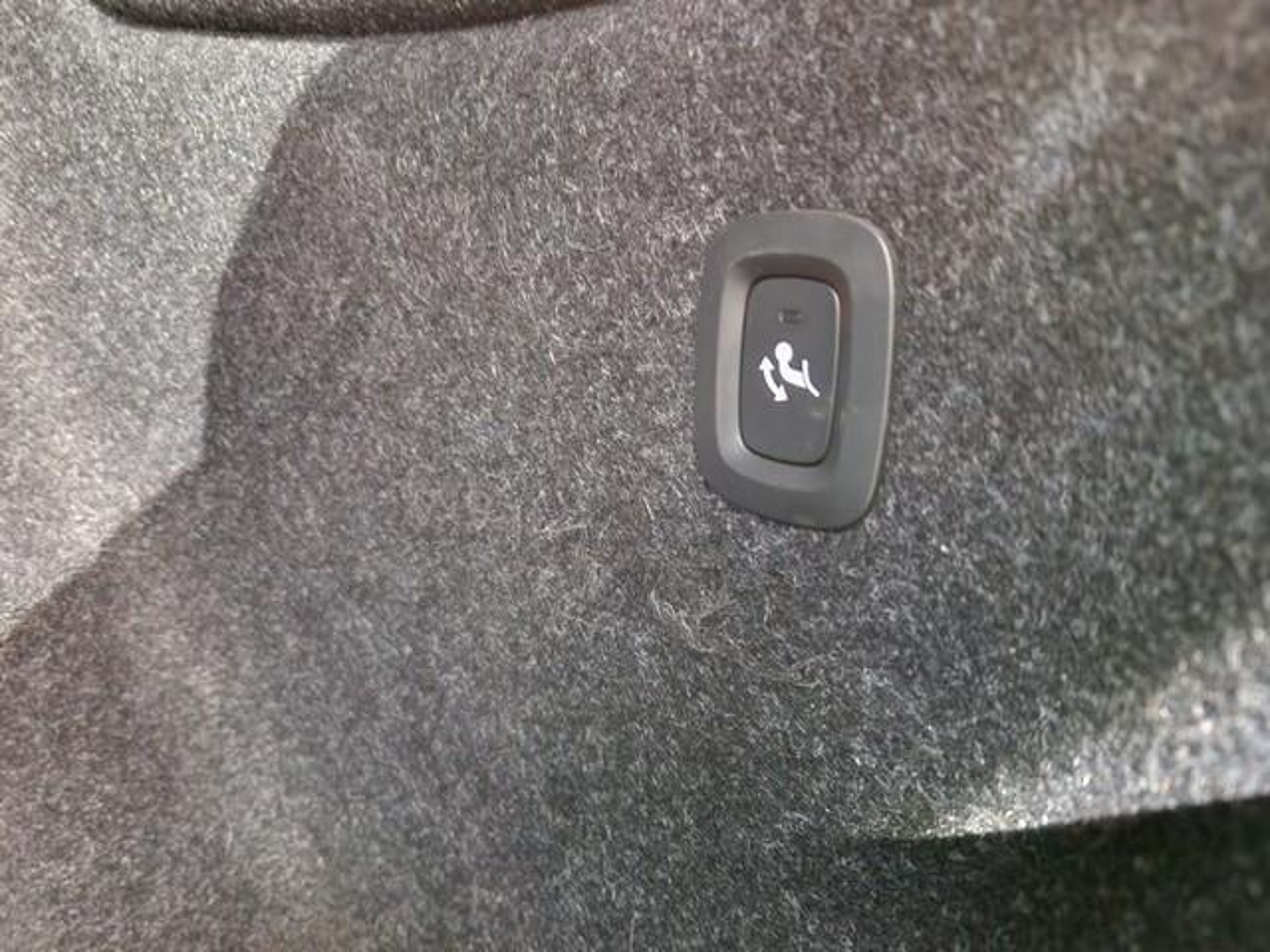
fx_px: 844
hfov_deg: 73.9
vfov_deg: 58.9
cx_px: 635
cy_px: 476
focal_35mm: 23
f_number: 1.8
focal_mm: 5.4
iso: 1250
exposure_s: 1/10
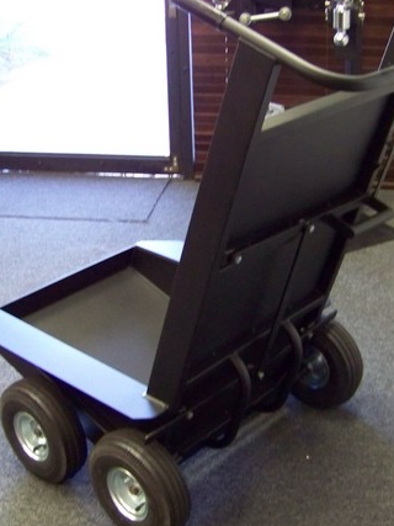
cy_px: 267
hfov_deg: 24.7
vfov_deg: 32.7
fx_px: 896
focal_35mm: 59
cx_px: 260
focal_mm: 5.85
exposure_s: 1/30
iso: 370
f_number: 2.8
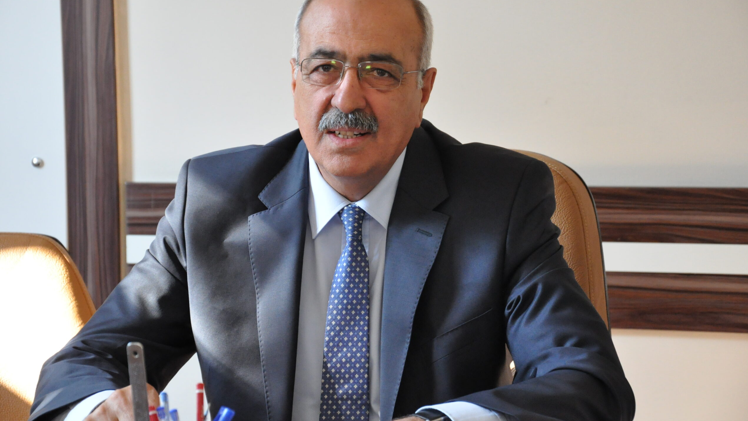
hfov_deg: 18.1
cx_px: 372
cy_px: 180
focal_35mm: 119
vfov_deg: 10.2
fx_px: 2351
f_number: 5.3
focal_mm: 75
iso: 2500
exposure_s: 1/80
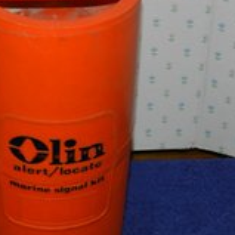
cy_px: 132
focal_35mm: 101
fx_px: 776
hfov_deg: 17.2
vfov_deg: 17.2
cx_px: 69
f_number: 4.4
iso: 200
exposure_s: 1/30
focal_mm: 9.4
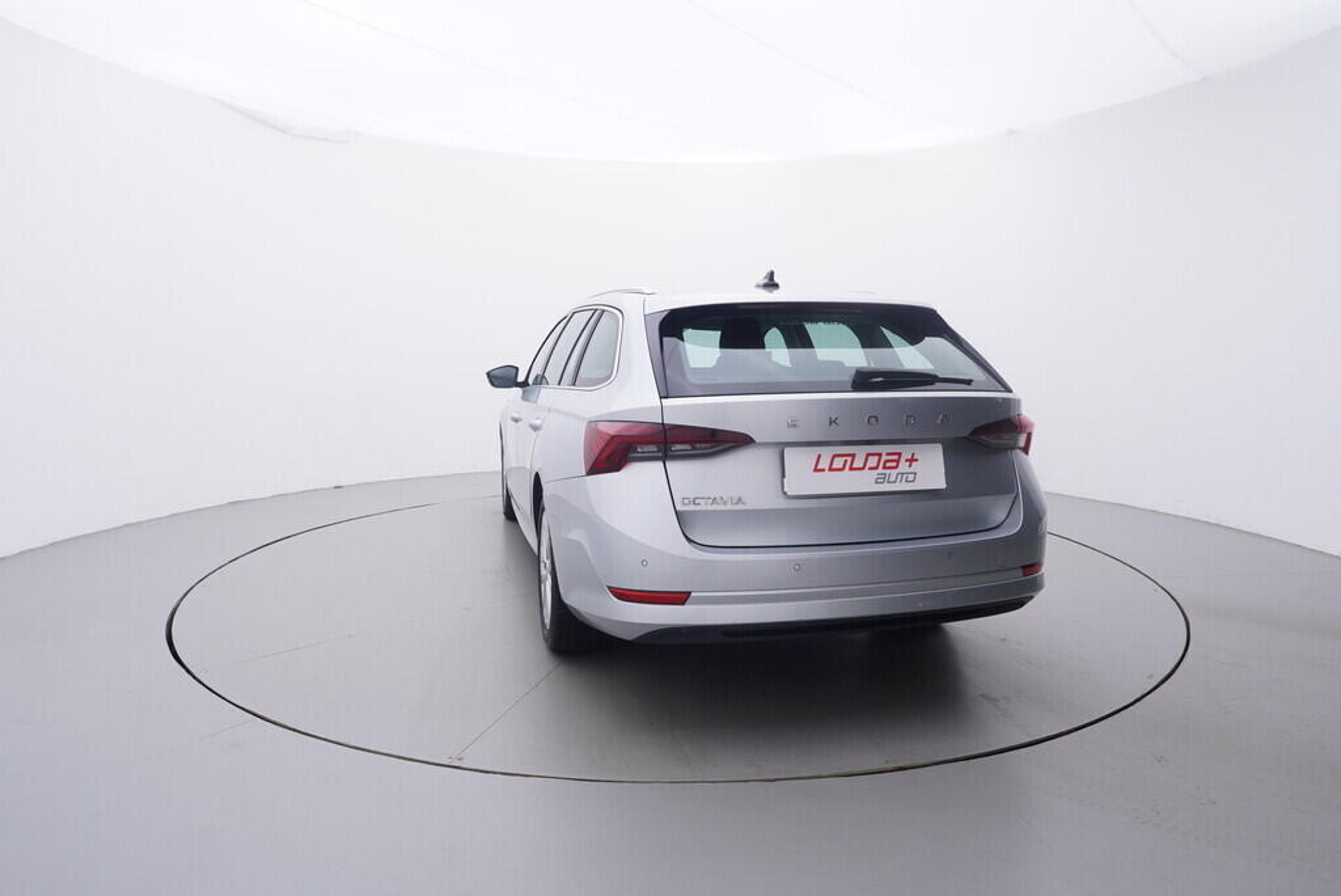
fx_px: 839
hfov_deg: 77.3
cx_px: 670
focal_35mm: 22
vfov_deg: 56.2
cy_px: 448
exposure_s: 1/80
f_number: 5
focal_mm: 15
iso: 200
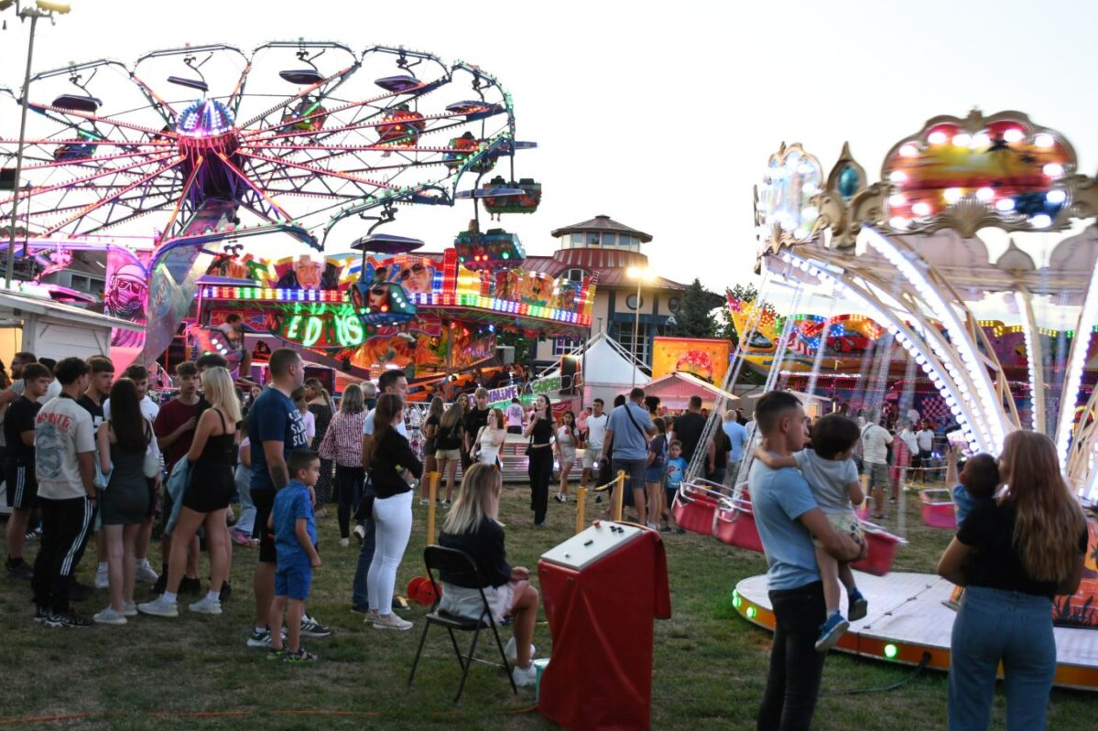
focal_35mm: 41
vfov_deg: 32.6
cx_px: 541
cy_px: 352
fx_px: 1250
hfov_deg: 47.4
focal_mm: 26
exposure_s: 1/50
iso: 500
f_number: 4
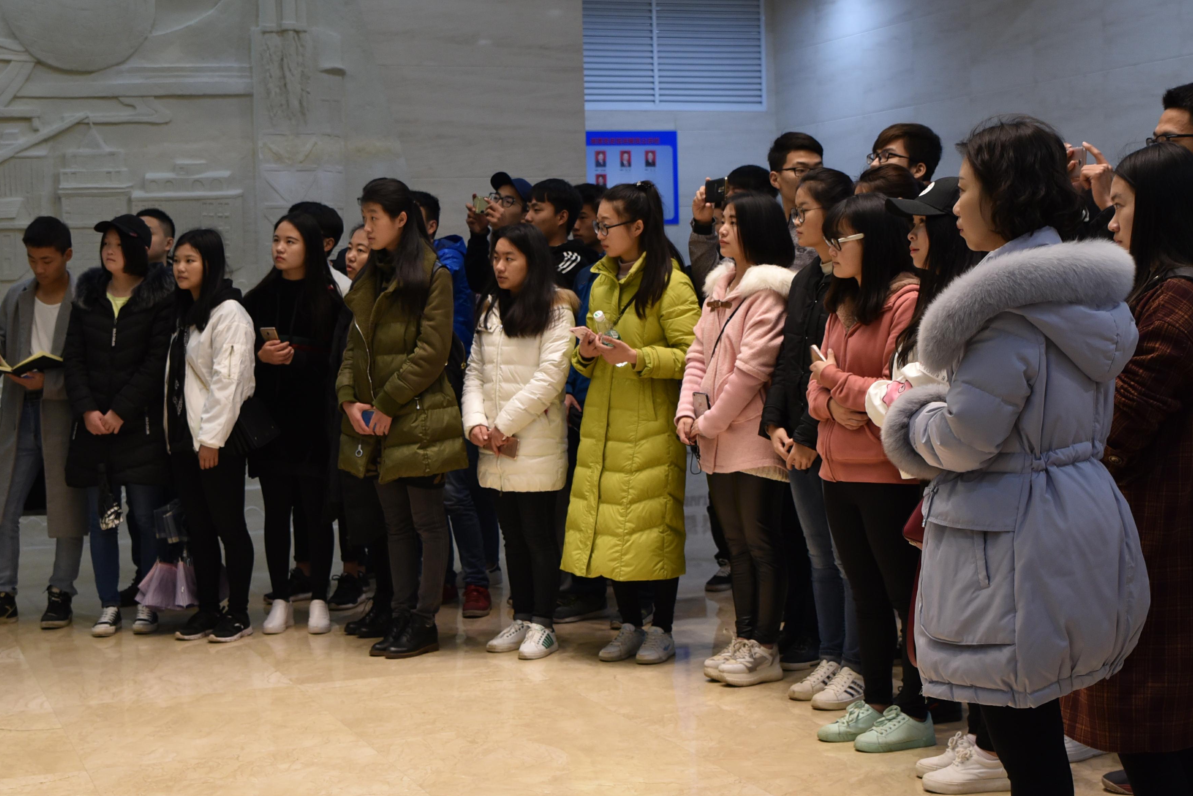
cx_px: 524
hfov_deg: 33.3
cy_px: 383
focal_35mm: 60
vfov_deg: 22.6
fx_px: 1989
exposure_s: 1/60
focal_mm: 35
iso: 640
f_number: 4
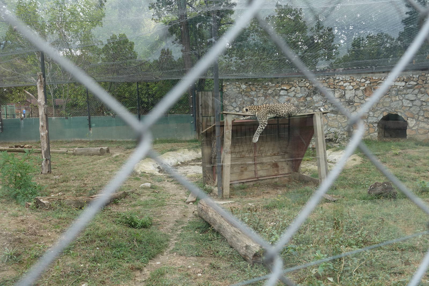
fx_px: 477
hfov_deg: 48.5
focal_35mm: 40
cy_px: 143
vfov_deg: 33.4
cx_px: 214
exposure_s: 1/125
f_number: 4
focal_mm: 14.5
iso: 125
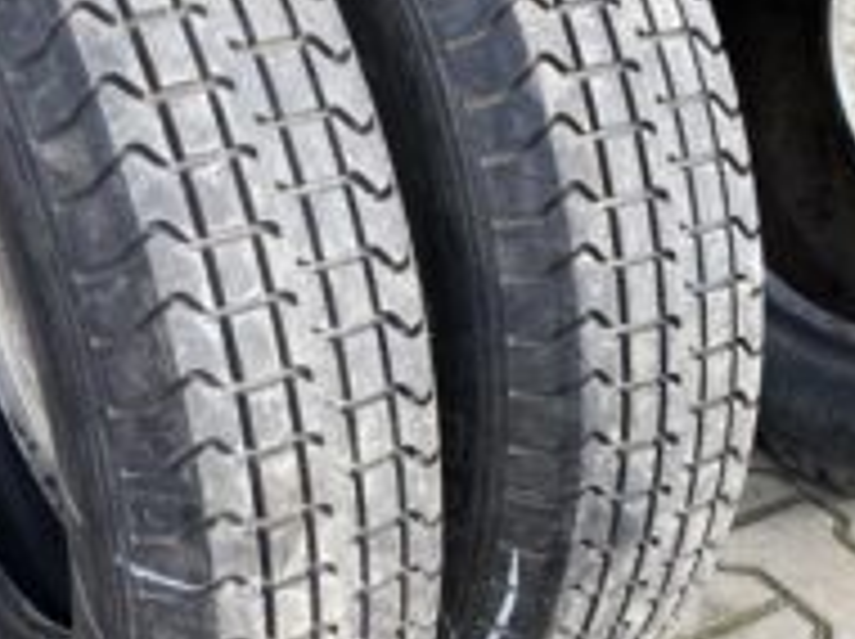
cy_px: 259
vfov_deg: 24.7
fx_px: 1455
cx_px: 288
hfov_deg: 32.5
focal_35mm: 59
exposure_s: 1/319
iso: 32
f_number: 1.8
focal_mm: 4.25
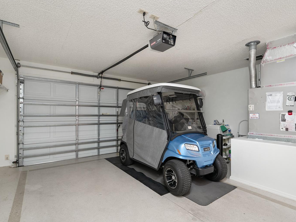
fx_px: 154
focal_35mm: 18
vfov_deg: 71.6
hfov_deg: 87.8
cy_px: 113
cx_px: 150
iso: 400
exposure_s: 1/5
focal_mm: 16
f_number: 6.3
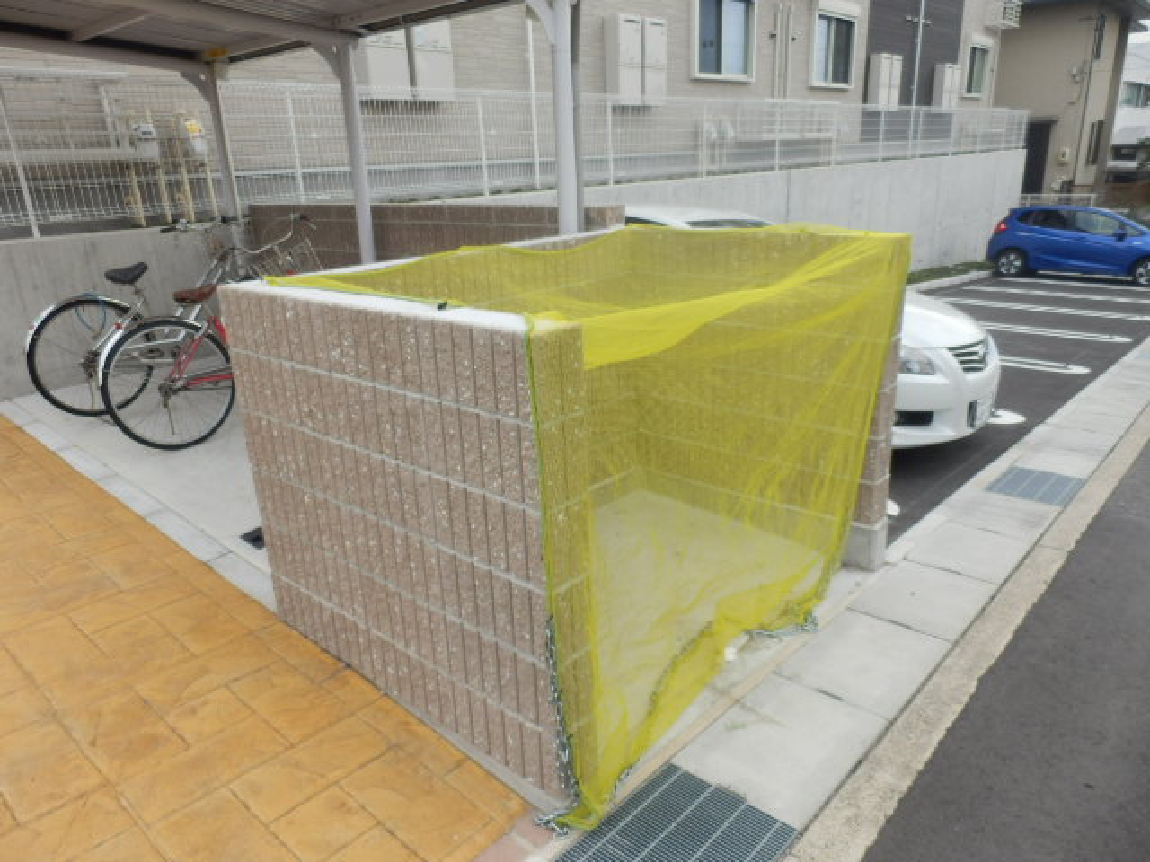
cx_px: 575
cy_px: 431
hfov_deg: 71.6
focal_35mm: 24
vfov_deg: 56.8
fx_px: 797
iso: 80
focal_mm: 4.2
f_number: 3
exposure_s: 1/400
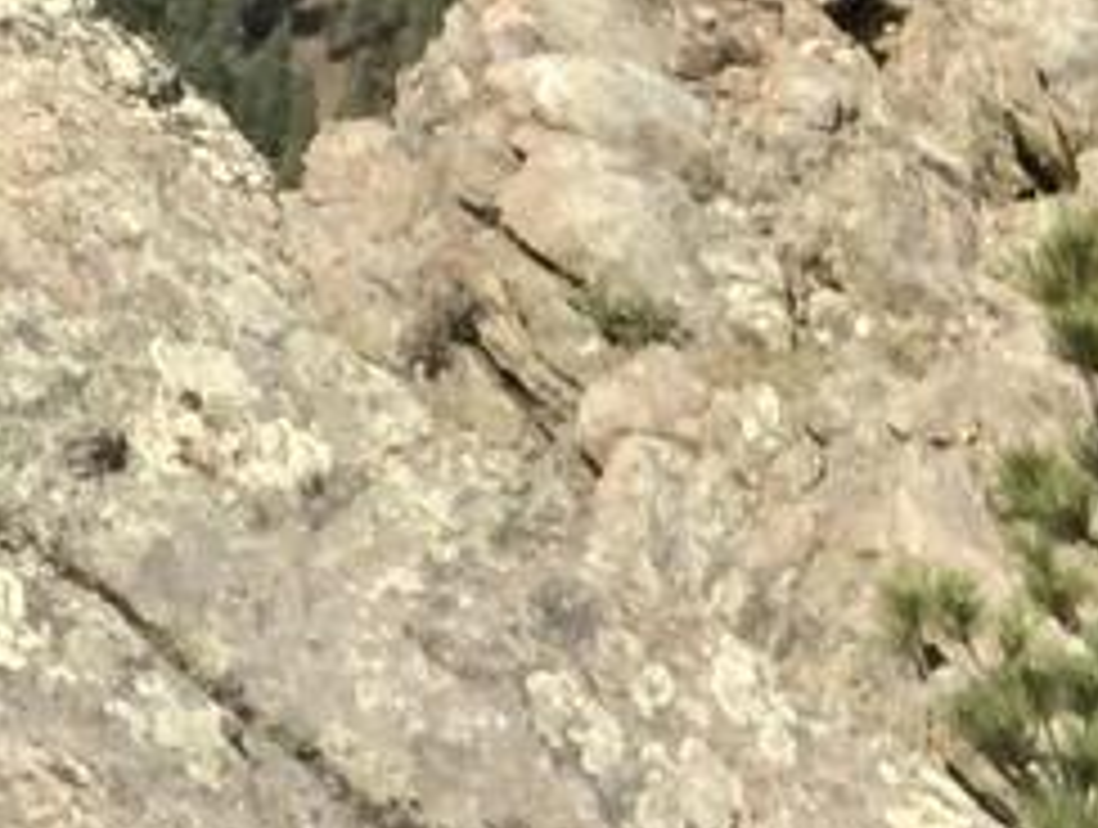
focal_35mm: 175
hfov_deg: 10.5
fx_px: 5562
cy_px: 234
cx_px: -963
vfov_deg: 8.5
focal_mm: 2.87
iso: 20
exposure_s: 1/1167
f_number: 2.2
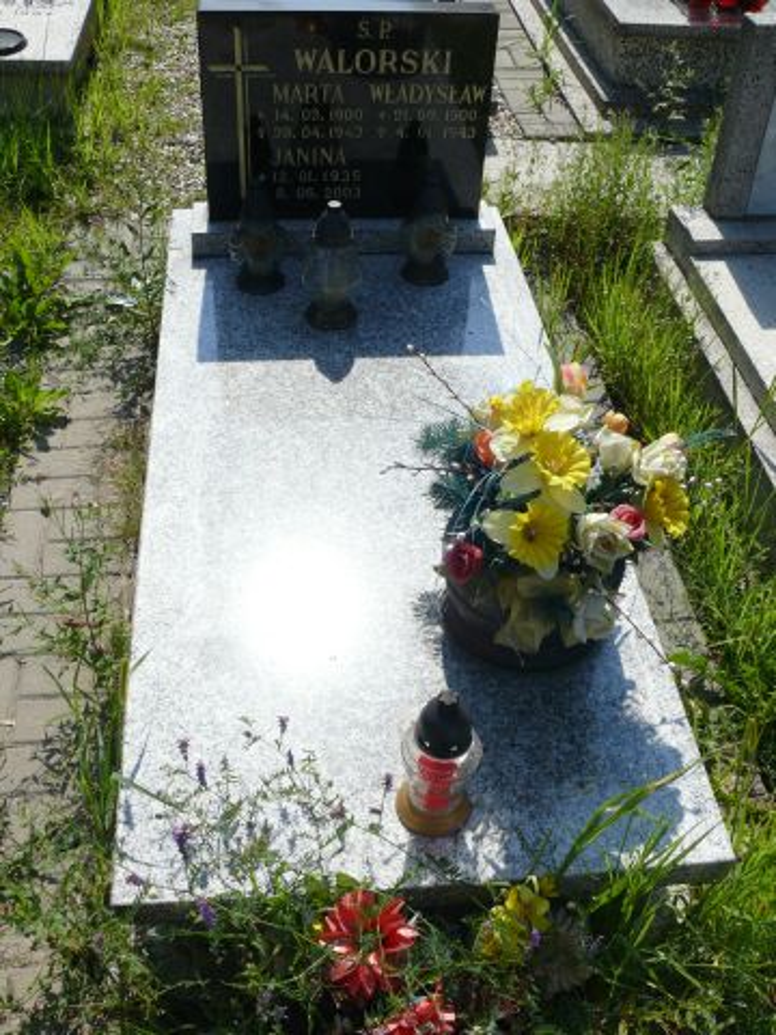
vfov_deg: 52.6
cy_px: 518
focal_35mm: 35
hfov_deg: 40.7
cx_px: 388
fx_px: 1046
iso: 100
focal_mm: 7.4
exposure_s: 1/400
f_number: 6.3
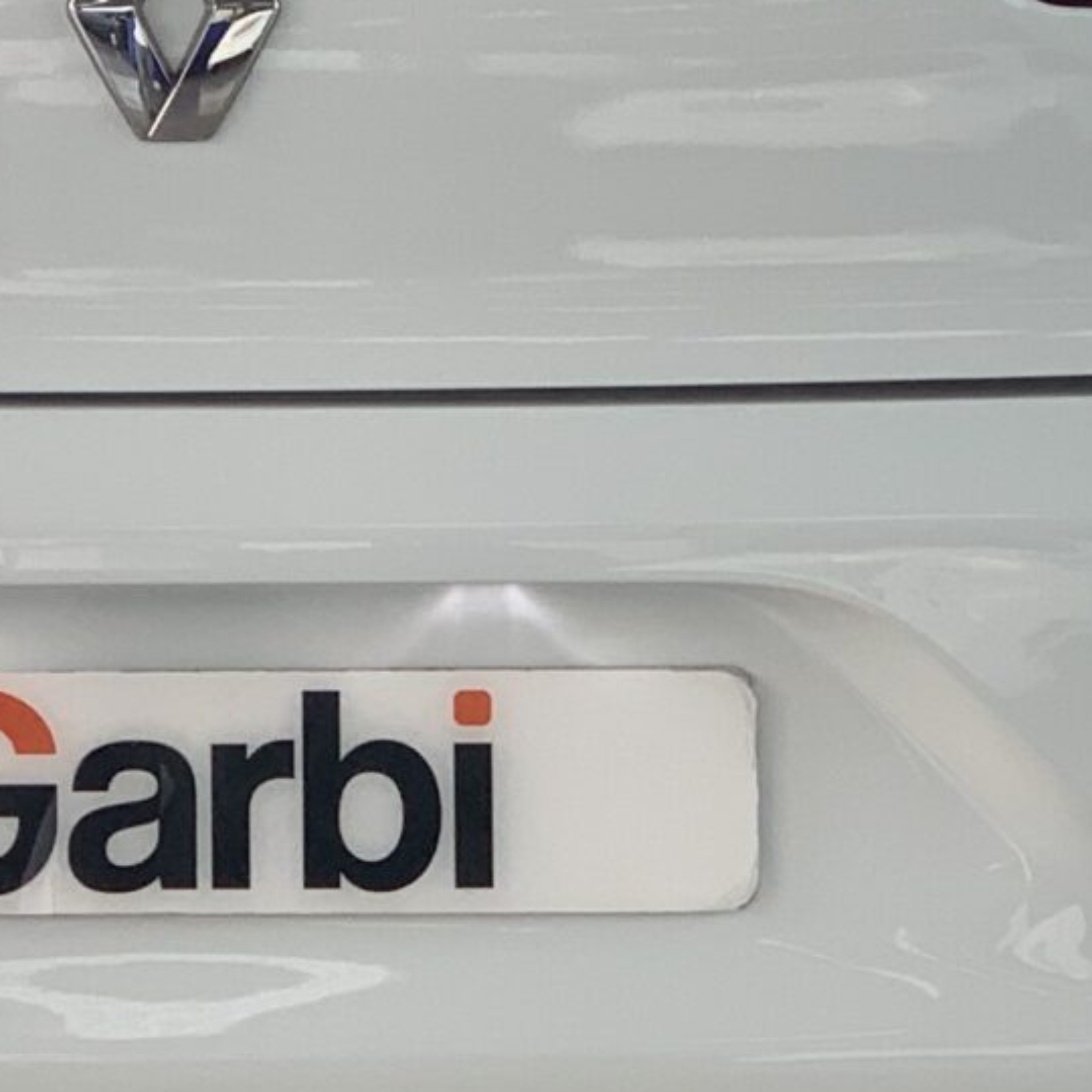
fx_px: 7780
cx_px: 2
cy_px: 18
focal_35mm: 218
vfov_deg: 8.0
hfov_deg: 8.0
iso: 40
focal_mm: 6
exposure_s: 1/122
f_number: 2.4
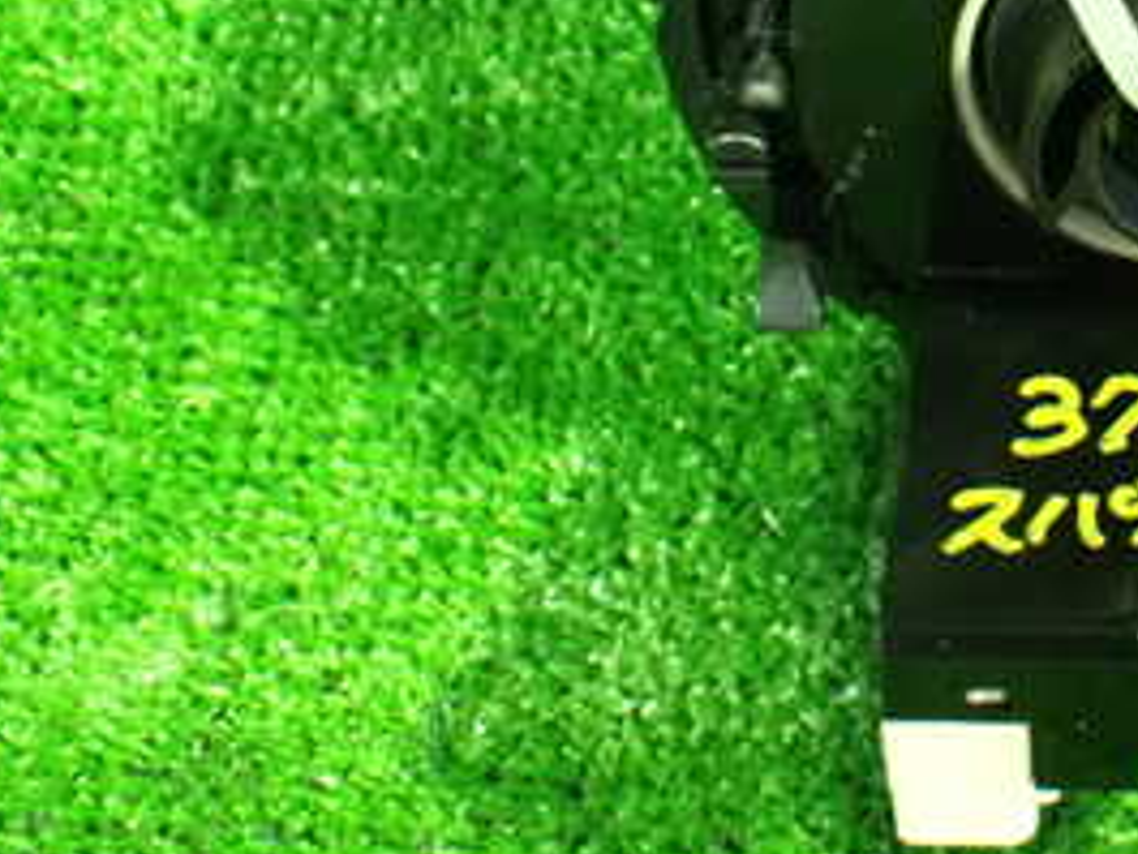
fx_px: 2237
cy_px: 129
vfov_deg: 21.3
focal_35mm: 68
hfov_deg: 26.9
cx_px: 1155
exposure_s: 1/25
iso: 1600
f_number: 2.3
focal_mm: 5.4
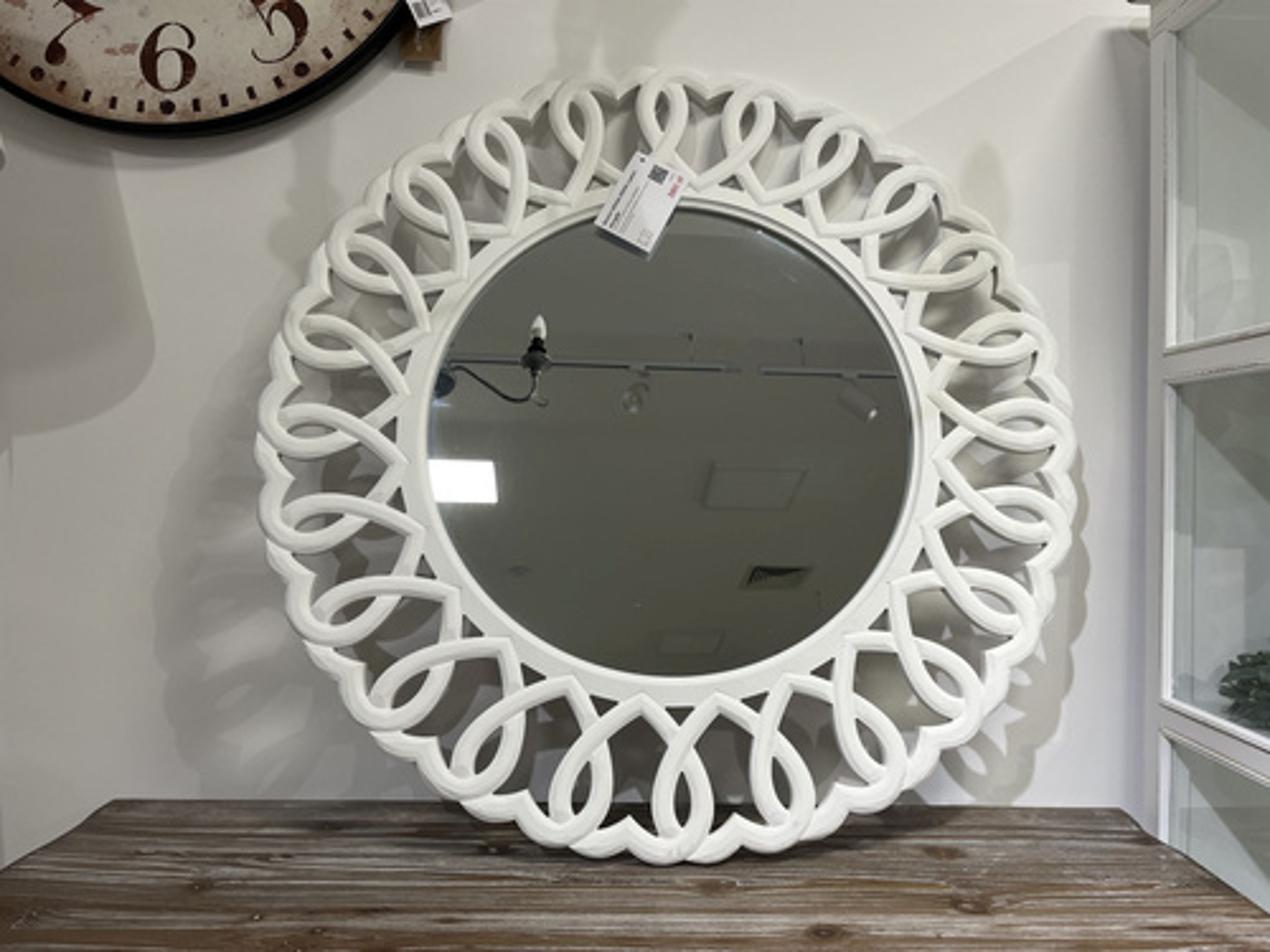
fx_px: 954
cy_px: 476
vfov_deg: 53.1
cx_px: 635
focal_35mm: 26
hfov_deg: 67.3
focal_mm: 5.1
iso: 64
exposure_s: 1/100
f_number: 1.6
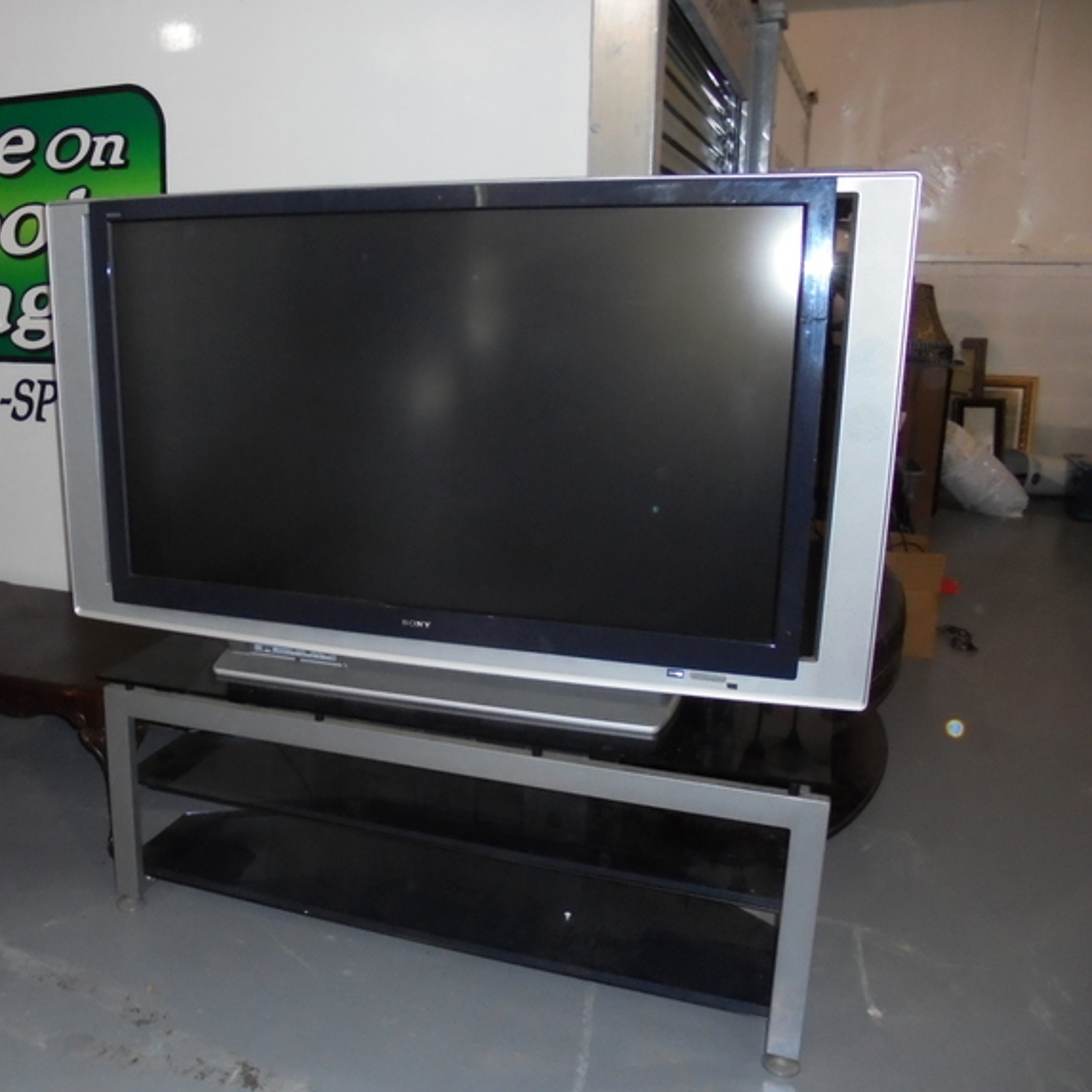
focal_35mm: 31
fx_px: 1106
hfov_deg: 51.6
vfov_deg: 52.5
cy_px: 545
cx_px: 367
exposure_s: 1/30
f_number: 3.5
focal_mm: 4.6
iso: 400
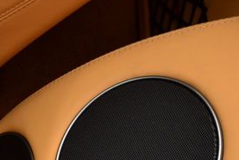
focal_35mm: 90
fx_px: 598
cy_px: 123
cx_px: 104
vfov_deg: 15.1
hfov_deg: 22.6
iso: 800
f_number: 9
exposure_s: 1/320
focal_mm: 26
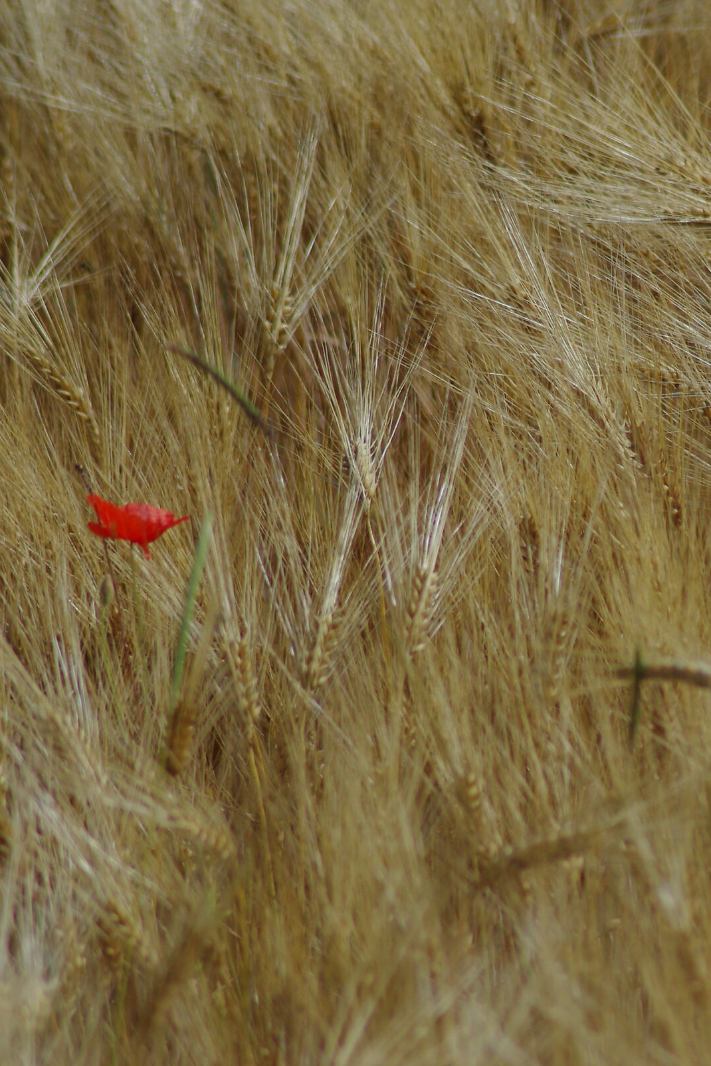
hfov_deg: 2.4
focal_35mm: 584
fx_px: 17300
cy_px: 533
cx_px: 593
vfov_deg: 3.5
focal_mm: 260
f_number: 5.6
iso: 200
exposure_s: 1/2000
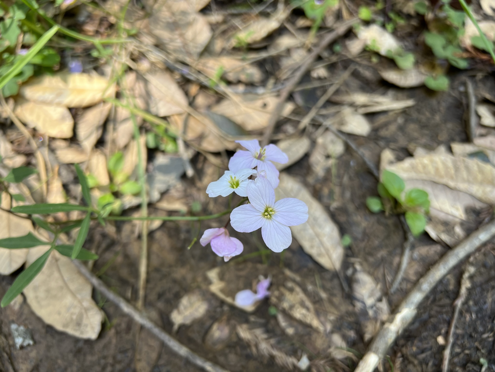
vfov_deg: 53.1
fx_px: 372
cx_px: 248
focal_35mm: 26
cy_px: 186
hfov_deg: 67.3
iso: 40
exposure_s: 1/140
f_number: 1.5
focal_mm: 5.7
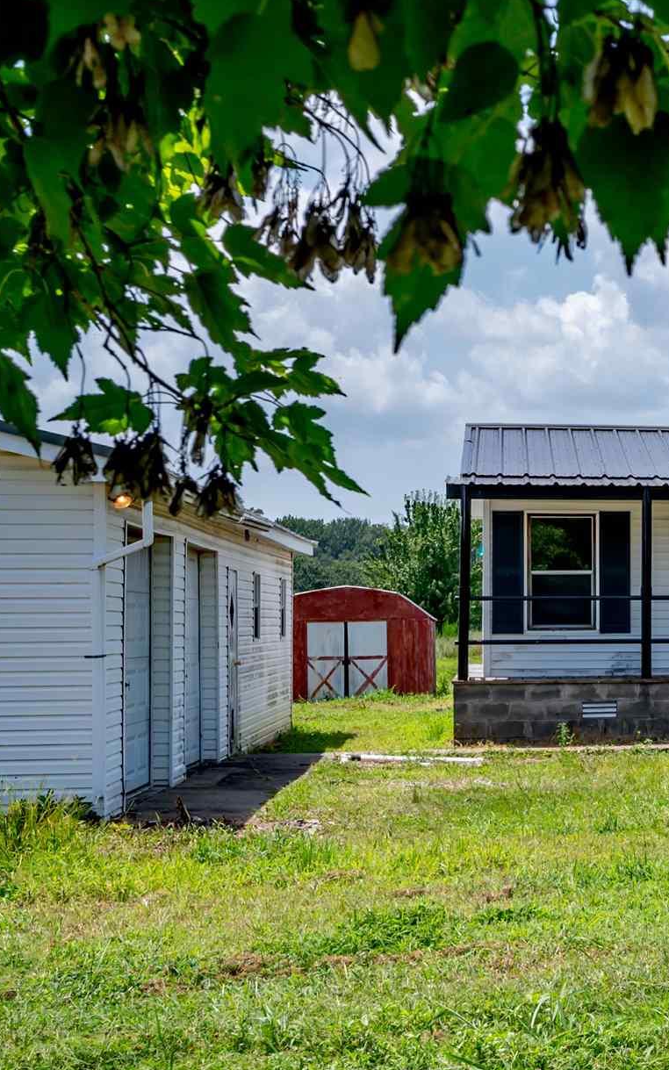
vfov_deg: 26.8
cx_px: 1118
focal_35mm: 77
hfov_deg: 15.2
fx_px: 2246
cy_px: 583
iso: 100
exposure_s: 1/200
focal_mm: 30
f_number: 11
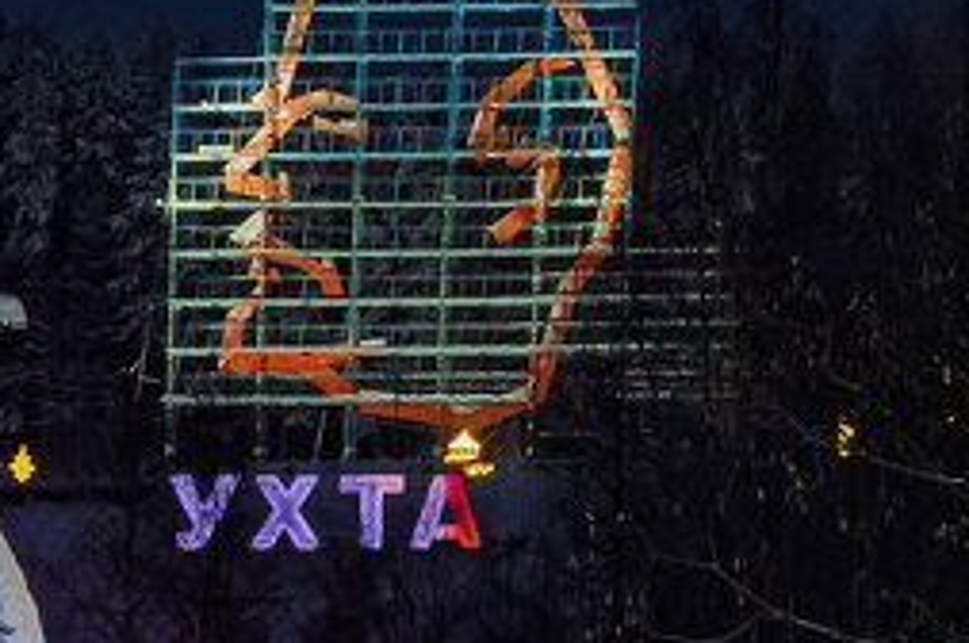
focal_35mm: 774
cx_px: -234
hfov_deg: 2.7
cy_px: 1051
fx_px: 20807
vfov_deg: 1.8
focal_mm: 88
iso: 200
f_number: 8
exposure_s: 1/1.67
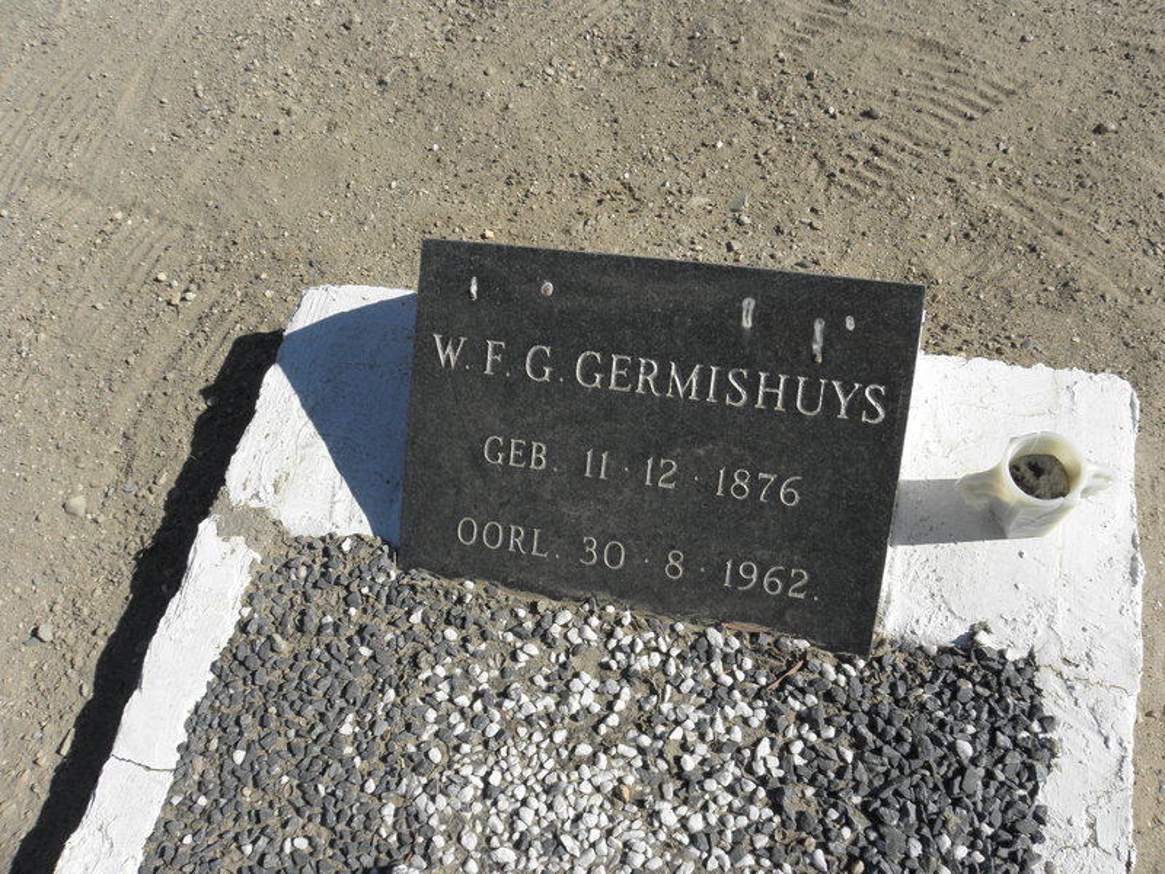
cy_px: 437
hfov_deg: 67.3
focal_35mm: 26
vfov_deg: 53.1
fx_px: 875
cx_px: 582
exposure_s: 1/400
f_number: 5.6
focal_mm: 4.6
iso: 64
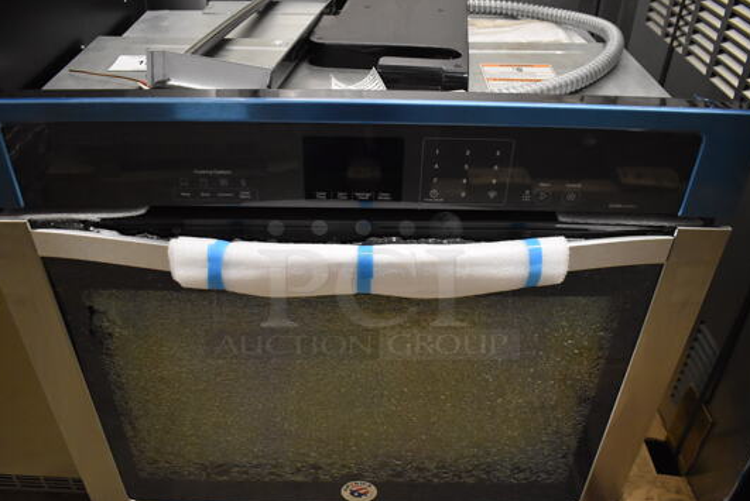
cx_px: 363
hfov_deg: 60.2
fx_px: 646
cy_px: 285
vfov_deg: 42.3
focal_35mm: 31
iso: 3200
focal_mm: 18
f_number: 3.5
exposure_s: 1/125
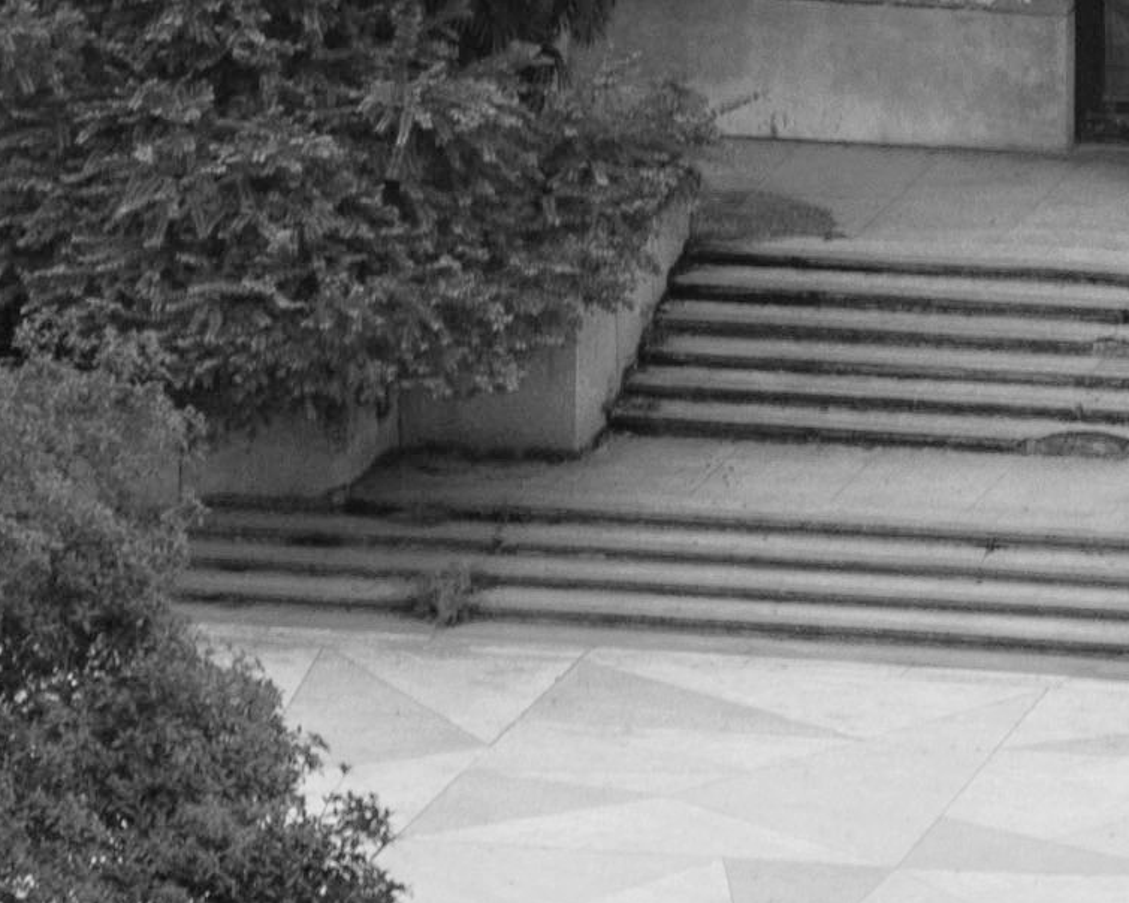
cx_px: 2110
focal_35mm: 639
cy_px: -1041
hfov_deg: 3.0
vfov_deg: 2.4
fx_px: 21352
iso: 100
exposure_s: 1/100
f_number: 9
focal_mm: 80
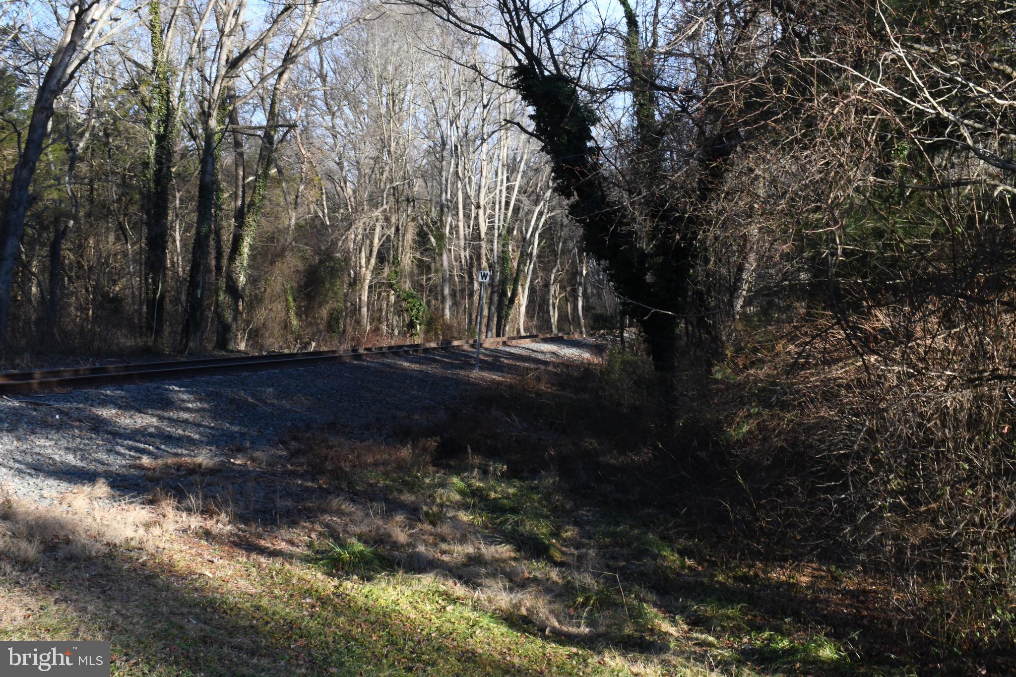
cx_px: 508
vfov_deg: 31.9
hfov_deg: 46.4
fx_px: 1185
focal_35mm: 42
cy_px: 338
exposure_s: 1/60
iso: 800
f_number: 22
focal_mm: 28
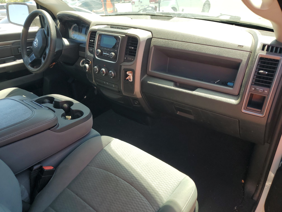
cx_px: 141
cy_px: 106
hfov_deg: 67.3
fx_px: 212
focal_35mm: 26
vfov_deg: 53.1
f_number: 1.5
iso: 50
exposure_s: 1/400
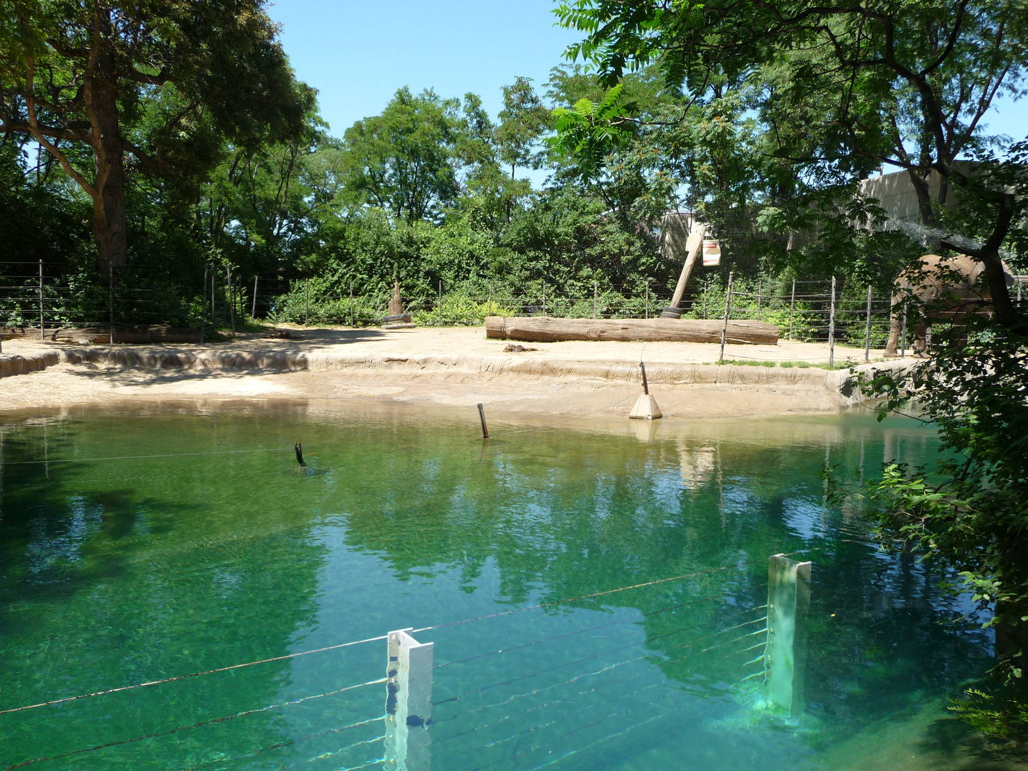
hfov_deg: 60.0
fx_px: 891
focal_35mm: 30
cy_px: 386
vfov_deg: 46.8
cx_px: 514
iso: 100
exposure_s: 1/400
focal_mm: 5
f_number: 3.4
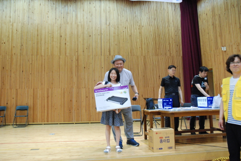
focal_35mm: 27
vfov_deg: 48.0
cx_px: 120
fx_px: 181
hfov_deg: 67.3
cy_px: 80
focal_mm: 18
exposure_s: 1/30
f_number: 5.6
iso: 1600
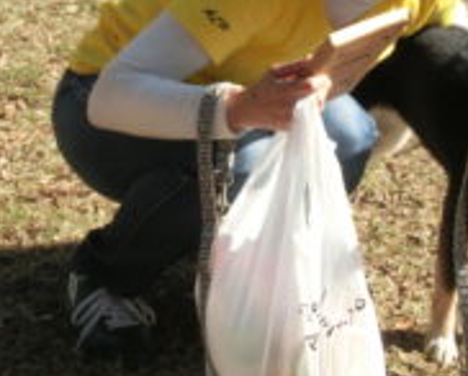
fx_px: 2080
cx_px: 324
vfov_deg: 10.2
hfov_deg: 12.8
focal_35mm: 150
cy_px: 13
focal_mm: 12.1
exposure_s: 1/1000
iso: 250
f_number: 4.7
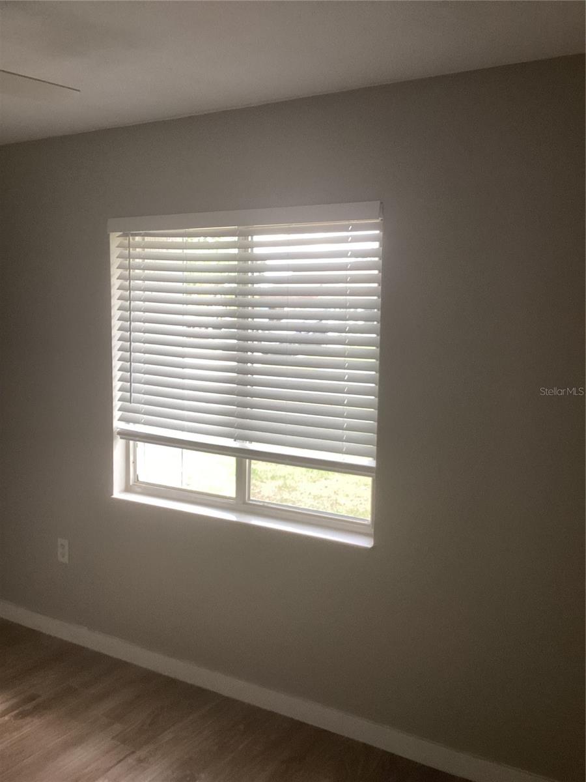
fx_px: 700
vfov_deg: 58.4
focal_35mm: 31
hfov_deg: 45.4
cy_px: 391
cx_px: 293
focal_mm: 3.3
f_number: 2.4
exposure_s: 1/120
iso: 100
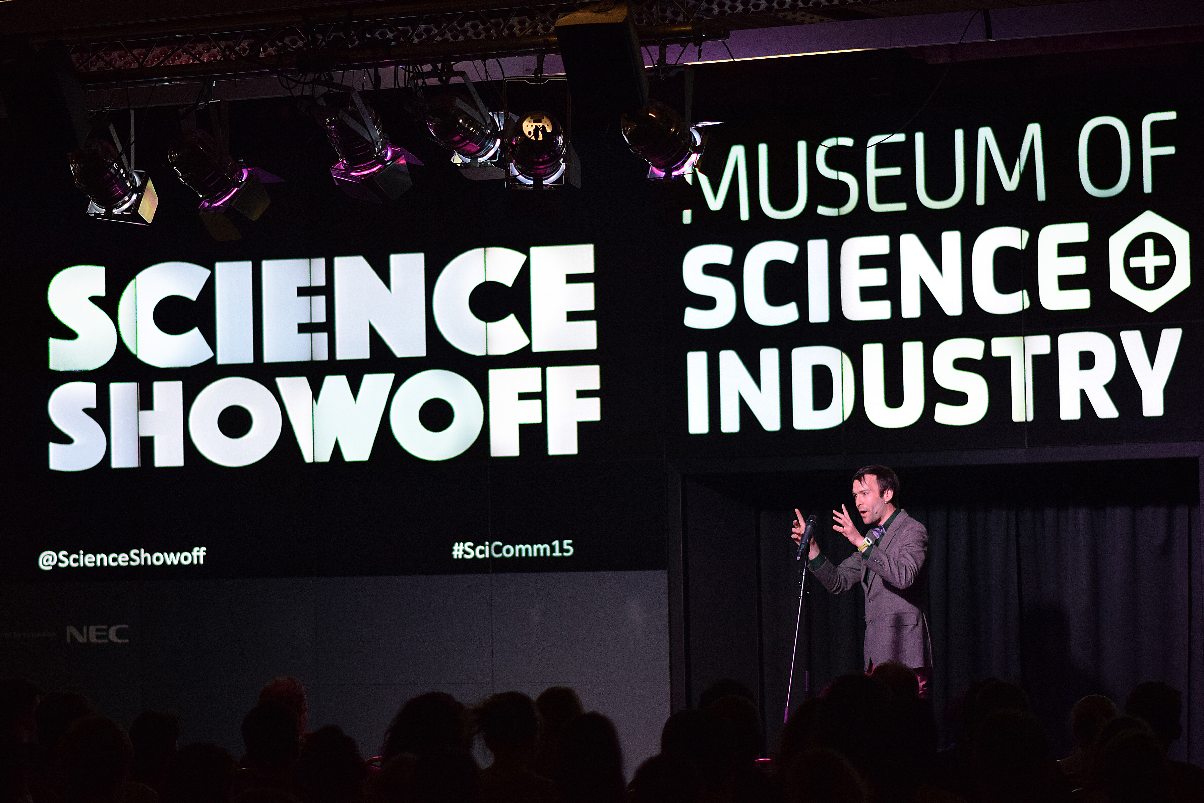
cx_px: 602
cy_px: 402
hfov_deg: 16.1
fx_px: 4264
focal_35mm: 128
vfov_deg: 10.8
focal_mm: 85
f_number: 1.8
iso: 800
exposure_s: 1/640
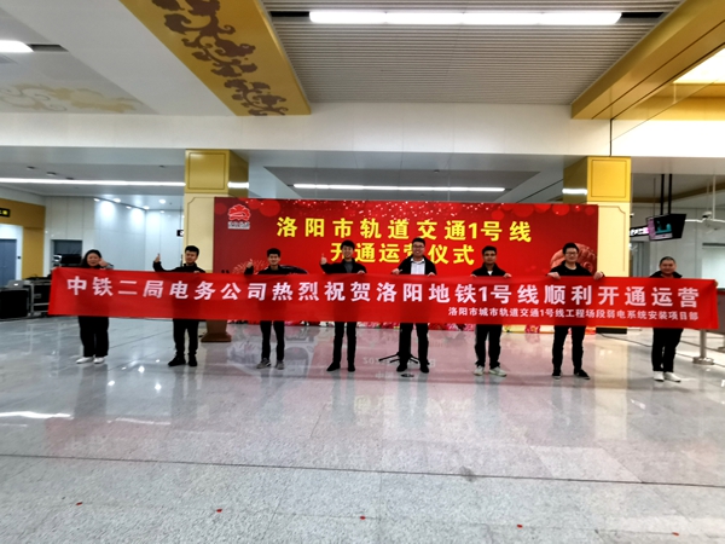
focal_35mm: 21
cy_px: 272
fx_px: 440
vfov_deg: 63.4
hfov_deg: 79.0
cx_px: 362
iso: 160
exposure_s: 1/60
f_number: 2.2
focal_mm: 2.35
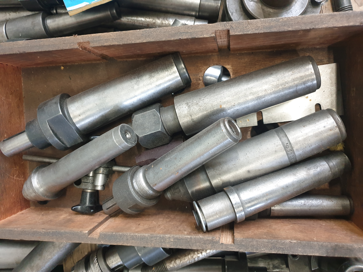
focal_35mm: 26
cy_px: 136
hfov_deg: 67.3
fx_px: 273
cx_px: 182
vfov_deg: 53.1
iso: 320
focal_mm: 4.3
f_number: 1.5
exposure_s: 1/50
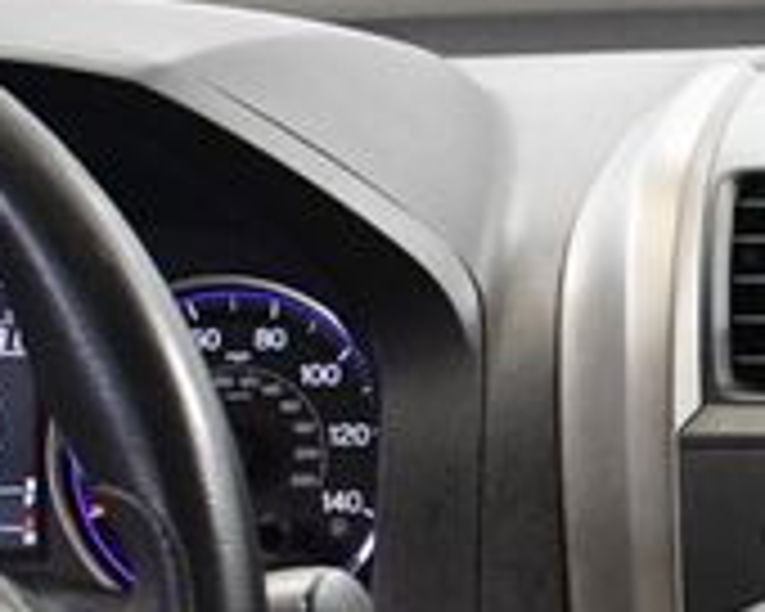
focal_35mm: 127
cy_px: 572
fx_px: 2875
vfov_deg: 12.0
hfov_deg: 14.2
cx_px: 1130
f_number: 3.5
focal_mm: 18
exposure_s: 1/80
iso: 3200
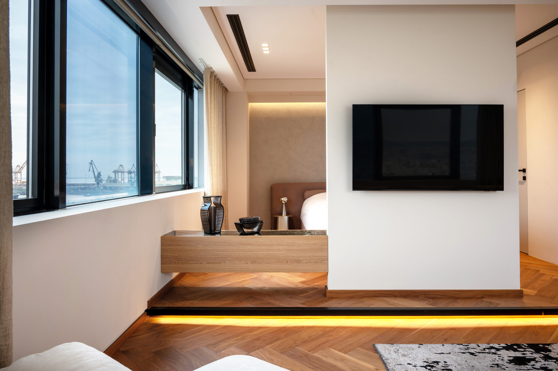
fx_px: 372
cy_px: 186
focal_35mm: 24
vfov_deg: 53.1
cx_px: 279
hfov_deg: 73.8
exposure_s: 1/25
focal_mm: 24
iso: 160
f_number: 9
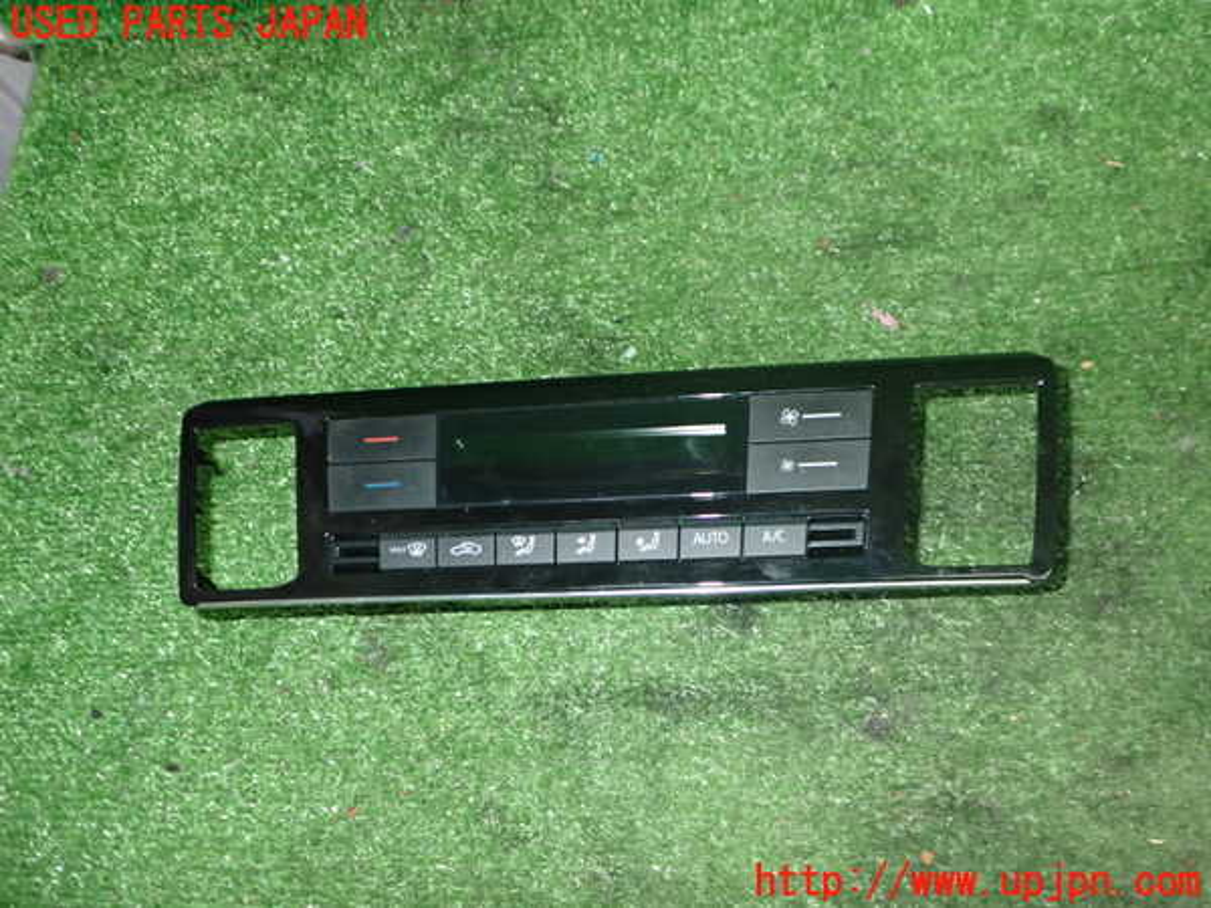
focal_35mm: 30
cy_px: 454
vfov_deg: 46.8
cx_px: 606
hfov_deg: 60.0
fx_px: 1050
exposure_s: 1/30
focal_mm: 5.4
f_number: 6.3
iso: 500
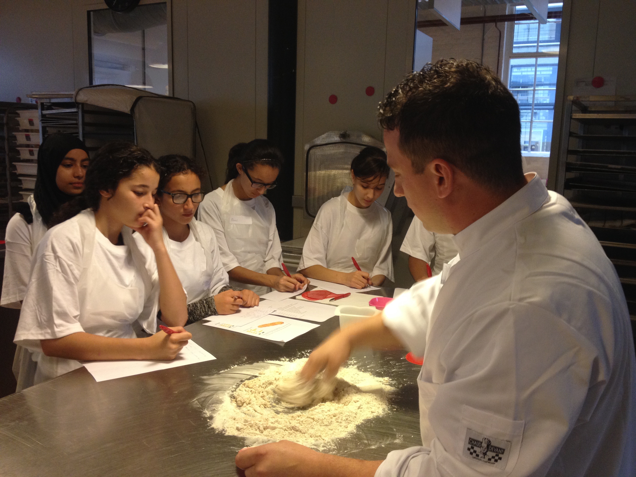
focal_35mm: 35
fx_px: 643
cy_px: 238
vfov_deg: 40.7
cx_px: 318
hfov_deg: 52.6
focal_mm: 4.28
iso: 125
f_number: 2.4
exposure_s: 1/20
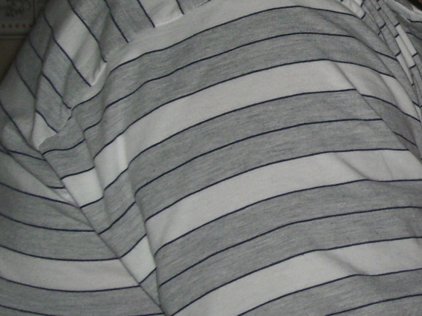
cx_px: 567
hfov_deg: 12.3
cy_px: -1
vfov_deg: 9.5
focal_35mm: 155
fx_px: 1890
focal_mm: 10.7
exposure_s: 1/60
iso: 50
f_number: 3.8
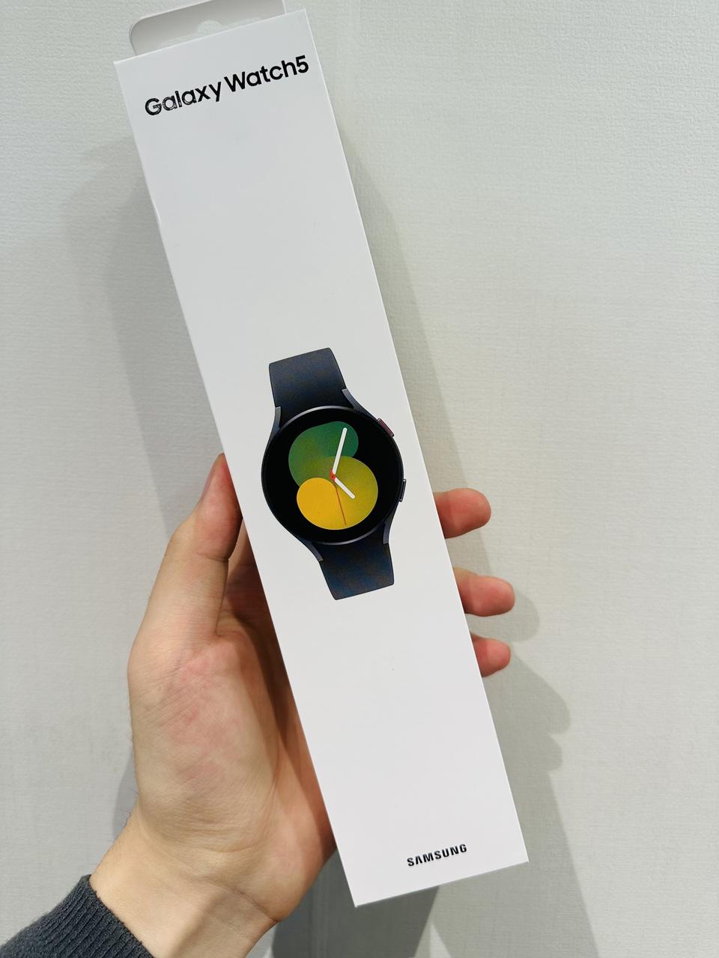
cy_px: 479
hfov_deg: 56.8
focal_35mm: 24
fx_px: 665
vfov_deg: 71.6
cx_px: 360
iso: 100
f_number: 1.78
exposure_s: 1/120
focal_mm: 6.86
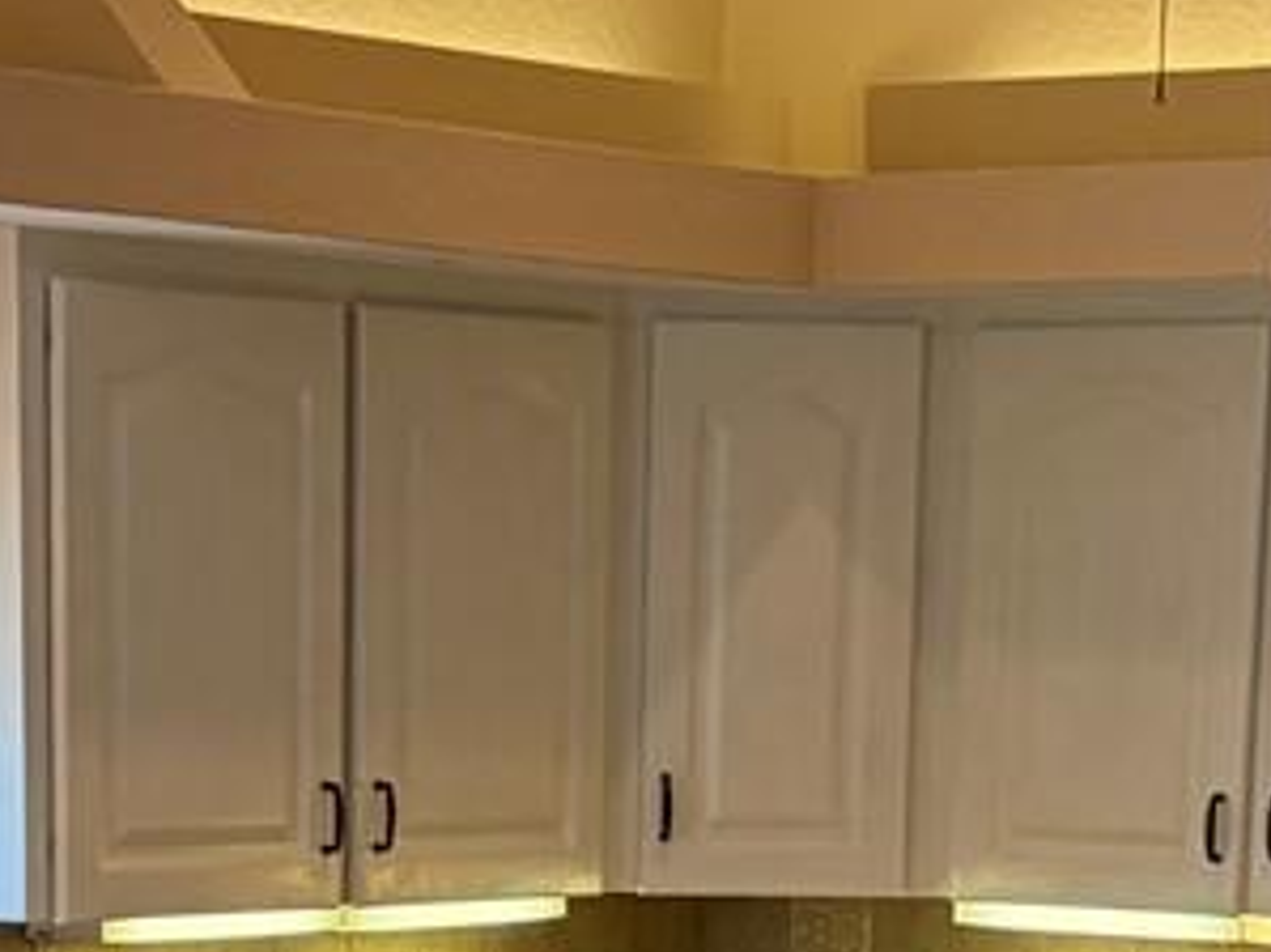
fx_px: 5102
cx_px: 570
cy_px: 1696
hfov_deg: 14.2
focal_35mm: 139
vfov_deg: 10.1
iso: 125
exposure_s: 1/158
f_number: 1.6
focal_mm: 5.96
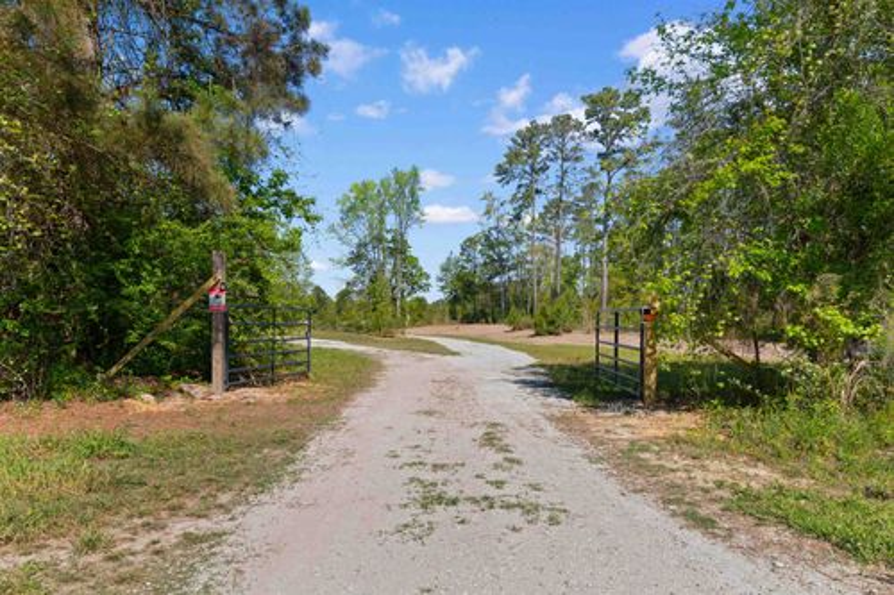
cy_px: 298
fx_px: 546
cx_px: 447
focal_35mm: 22
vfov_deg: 57.2
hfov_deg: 78.6
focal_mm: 15
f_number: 6.3
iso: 100
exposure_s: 1/160
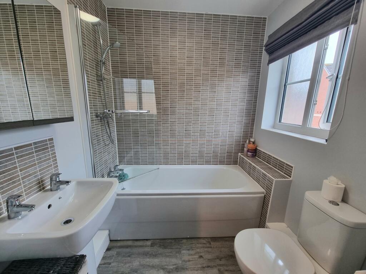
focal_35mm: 13
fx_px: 137
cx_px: 183
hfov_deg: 106.2
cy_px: 137
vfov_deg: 89.9
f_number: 2.2
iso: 64
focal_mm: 2.2
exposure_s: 1/50
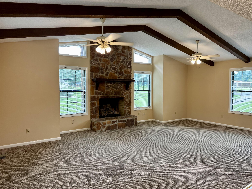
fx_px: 175
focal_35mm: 24
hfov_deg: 71.6
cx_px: 126
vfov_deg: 56.8
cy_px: 94
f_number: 1.78
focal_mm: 6.76
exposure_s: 1/60
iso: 125
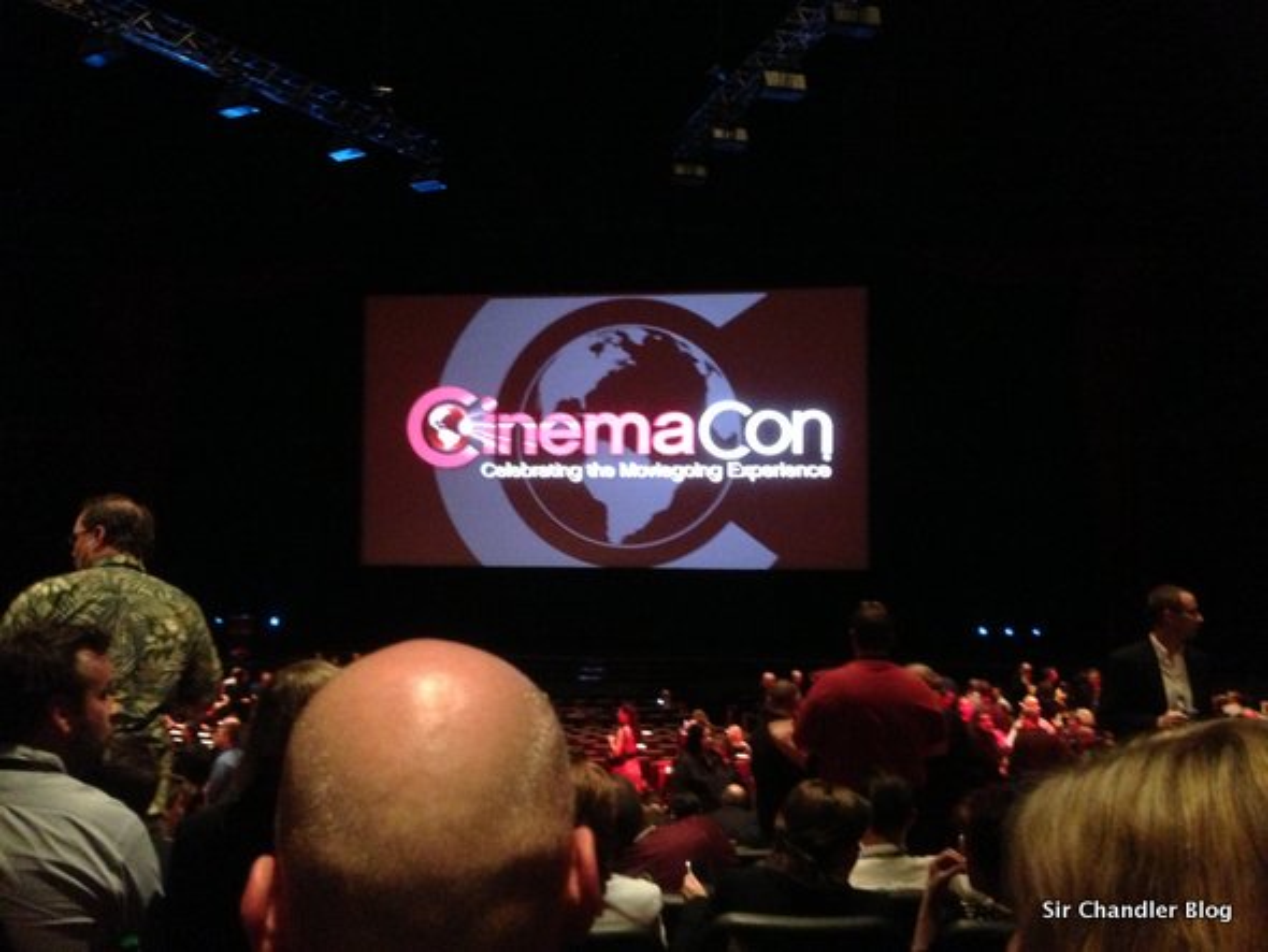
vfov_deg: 43.0
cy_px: 476
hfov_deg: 55.3
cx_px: 634
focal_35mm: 33
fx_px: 1209
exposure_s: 1/15
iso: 800
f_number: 2.4
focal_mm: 4.13
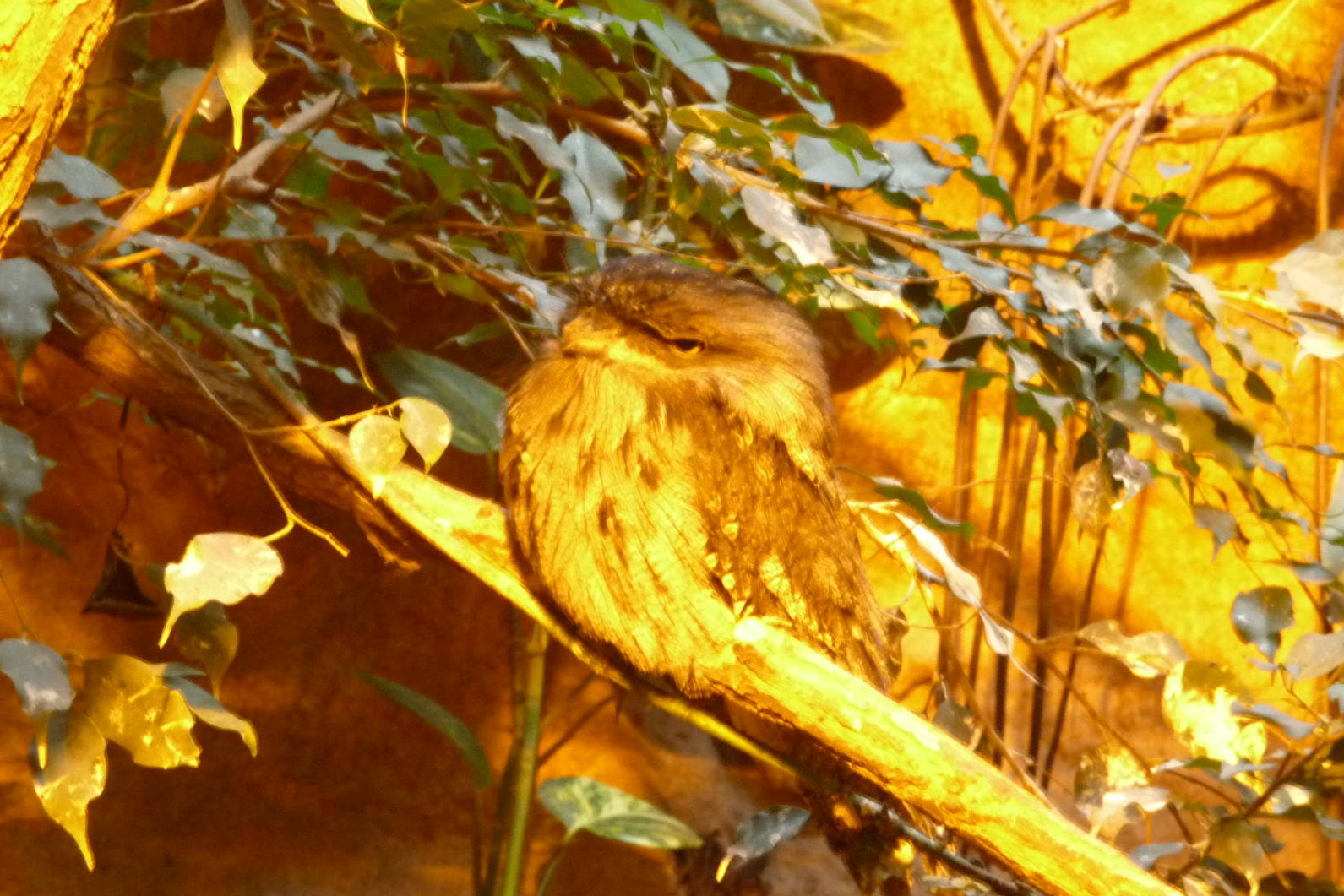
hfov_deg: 11.2
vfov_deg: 7.5
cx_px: 669
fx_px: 6832
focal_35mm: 183
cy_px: 443
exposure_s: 1/5
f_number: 4.8
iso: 400
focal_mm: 27.1
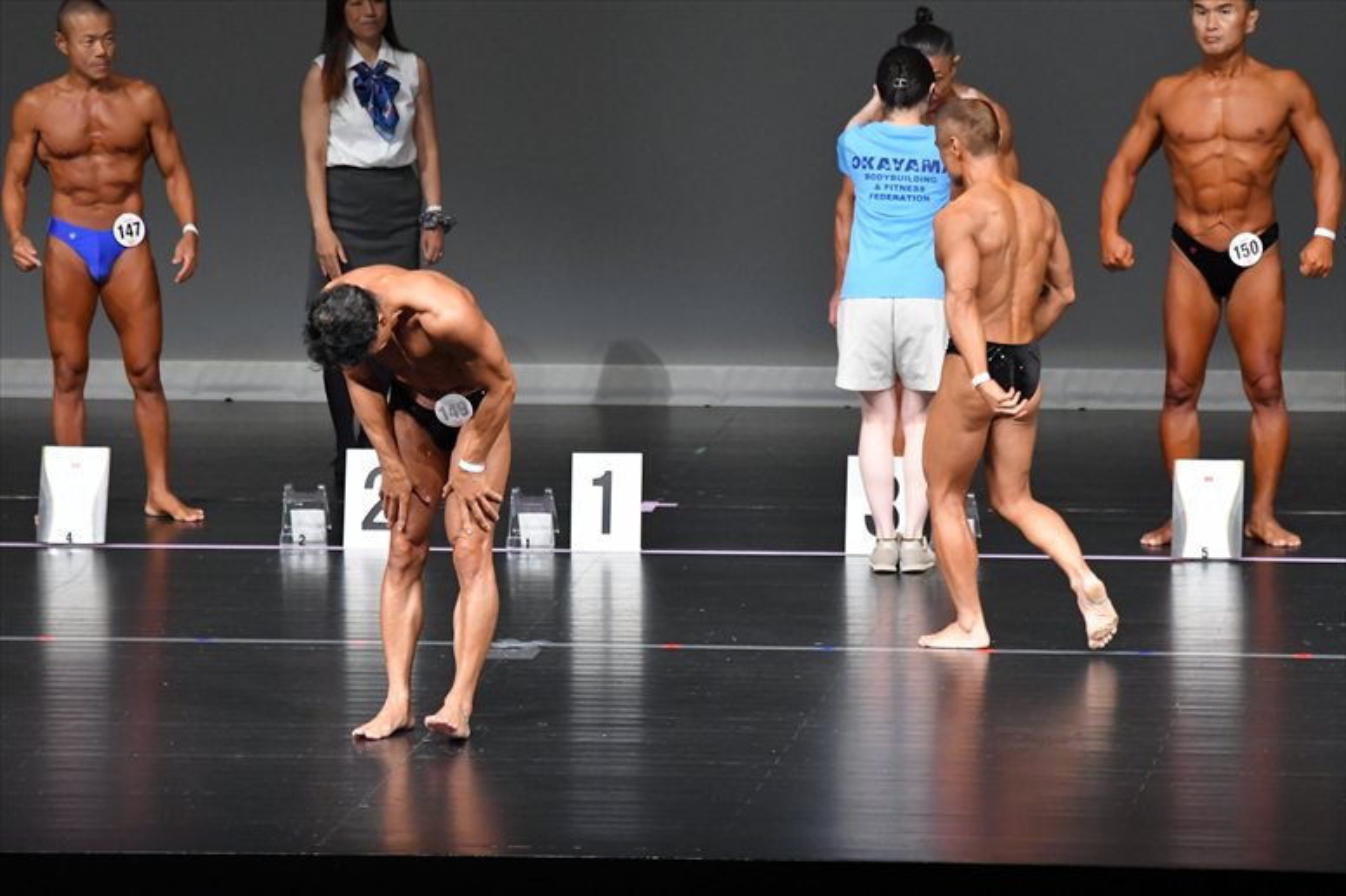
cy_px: 448
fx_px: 10090
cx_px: 673
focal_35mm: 270
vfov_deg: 5.1
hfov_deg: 7.6
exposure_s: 1/400
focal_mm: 180
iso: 5000
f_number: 5.6
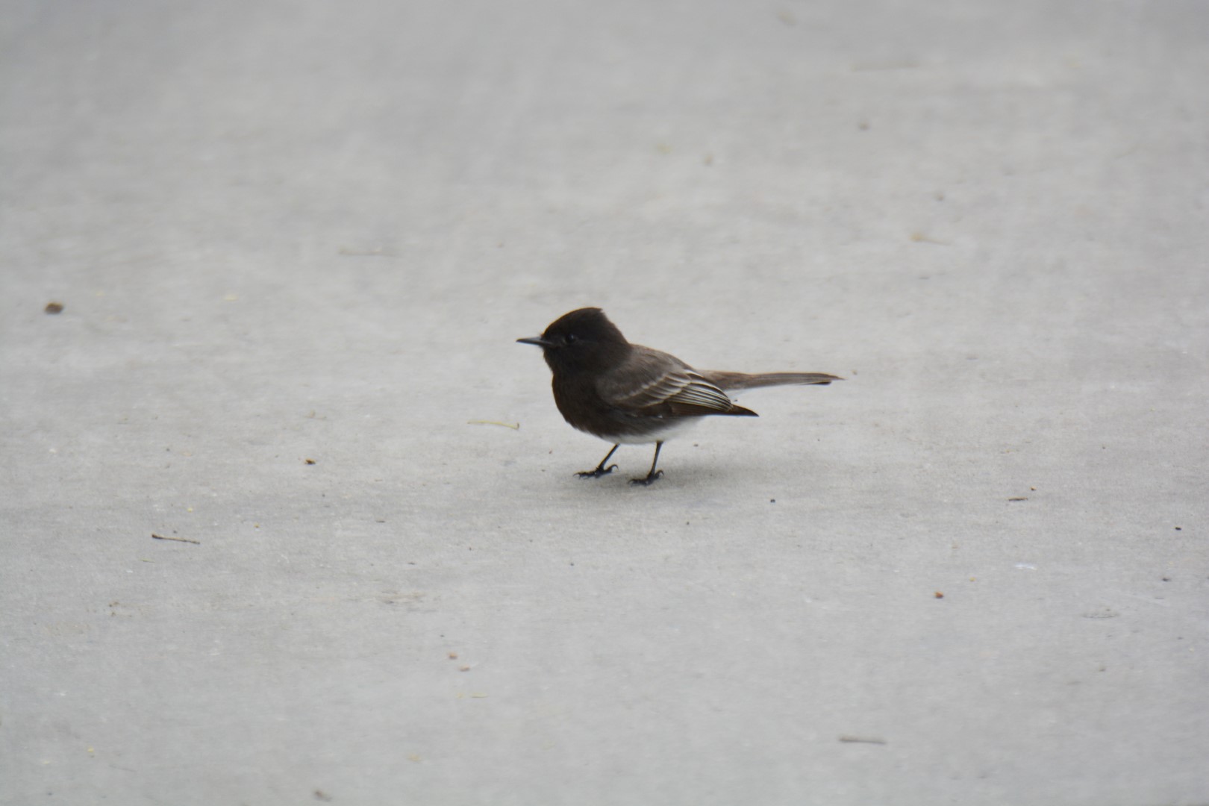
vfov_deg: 2.3
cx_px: 604
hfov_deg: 3.4
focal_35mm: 600
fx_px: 20148
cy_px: 403
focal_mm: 400
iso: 400
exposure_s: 1/1000
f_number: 5.6
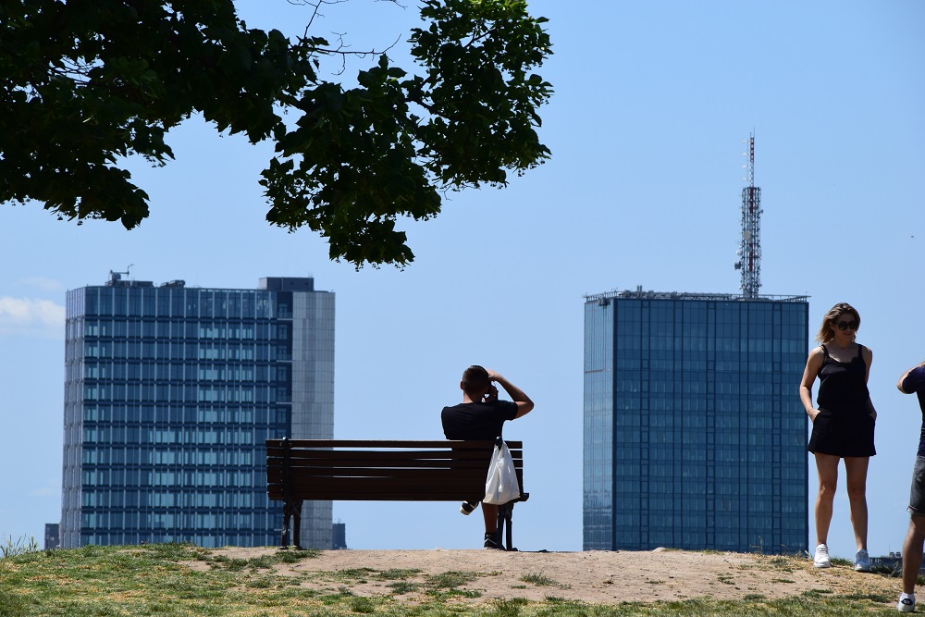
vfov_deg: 6.3
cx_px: 462
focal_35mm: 218
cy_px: 308
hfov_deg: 9.5
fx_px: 5589
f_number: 11
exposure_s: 1/500
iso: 360
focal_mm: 145
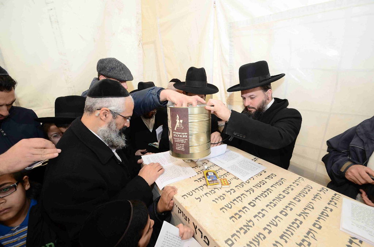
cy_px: 124
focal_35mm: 15
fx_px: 155
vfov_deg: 77.1
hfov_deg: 100.5
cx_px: 187
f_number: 5.6
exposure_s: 1/125
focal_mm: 10
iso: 250
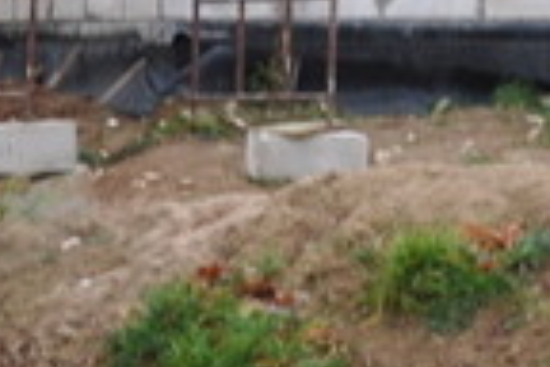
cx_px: 615
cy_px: -336
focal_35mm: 432
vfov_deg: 3.2
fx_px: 6599
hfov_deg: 4.8
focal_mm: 52
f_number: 5
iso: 640
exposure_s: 1/60
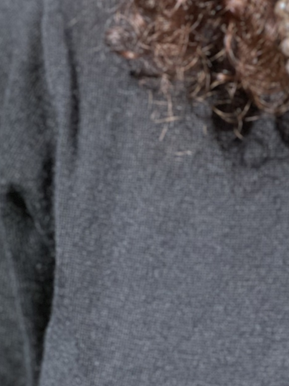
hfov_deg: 8.6
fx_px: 1882
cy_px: -150
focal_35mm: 169
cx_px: 389
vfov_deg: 11.3
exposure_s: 1/470
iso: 16
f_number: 2.4
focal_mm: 6
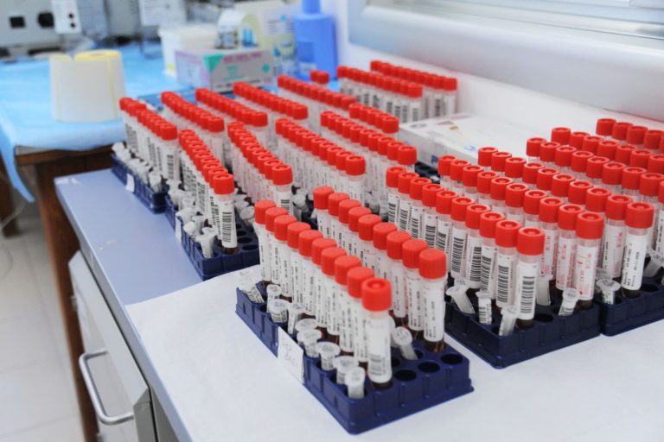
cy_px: 221
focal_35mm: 38
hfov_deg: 50.7
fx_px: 701
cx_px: 332
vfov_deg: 35.1
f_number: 4
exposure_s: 1/800
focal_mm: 38
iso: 2500
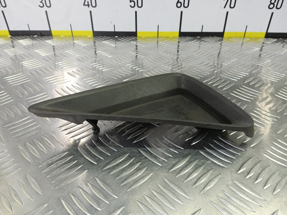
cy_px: 108
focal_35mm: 23
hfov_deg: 73.9
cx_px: 144
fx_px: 191
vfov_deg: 58.9
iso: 143
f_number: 1.6
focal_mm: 4.11
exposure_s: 1/50
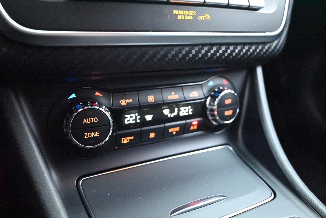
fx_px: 276
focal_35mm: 30
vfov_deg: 43.0
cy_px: 109
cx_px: 163
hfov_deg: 61.1
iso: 25600
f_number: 4.8
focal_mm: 30.5
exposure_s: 1/30
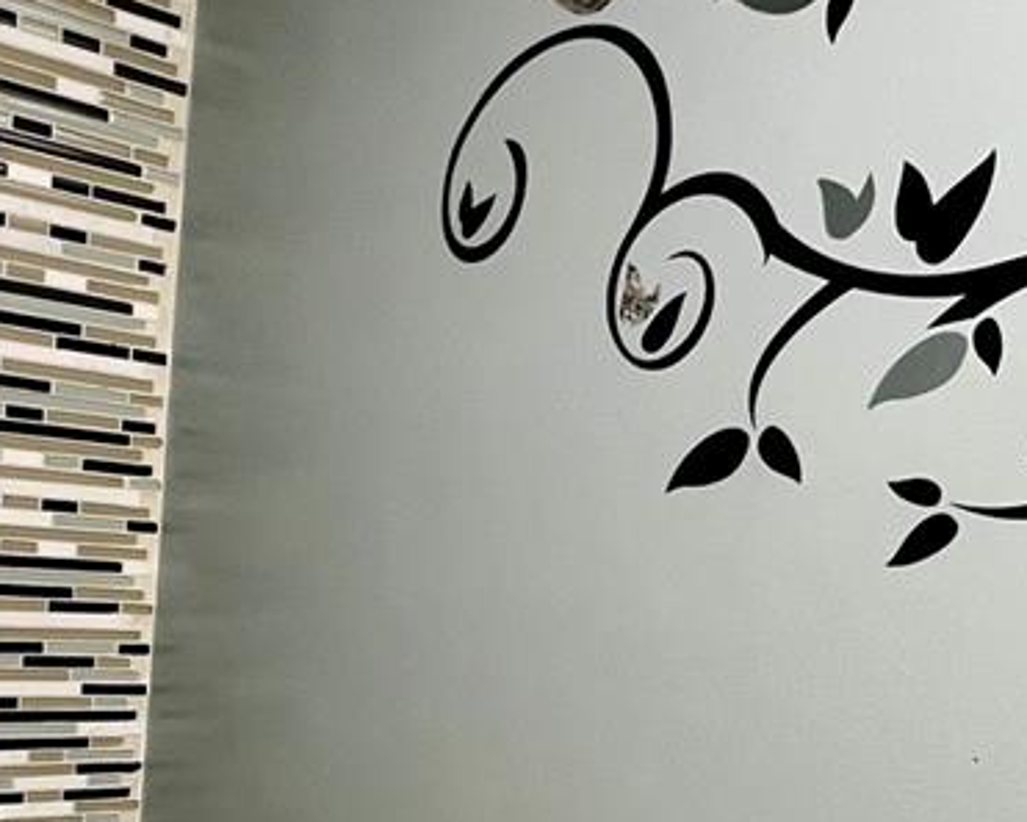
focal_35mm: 41
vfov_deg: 33.6
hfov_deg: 43.2
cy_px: 808
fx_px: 1247
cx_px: 246
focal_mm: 1.57
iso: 250
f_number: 1.8
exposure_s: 1/60
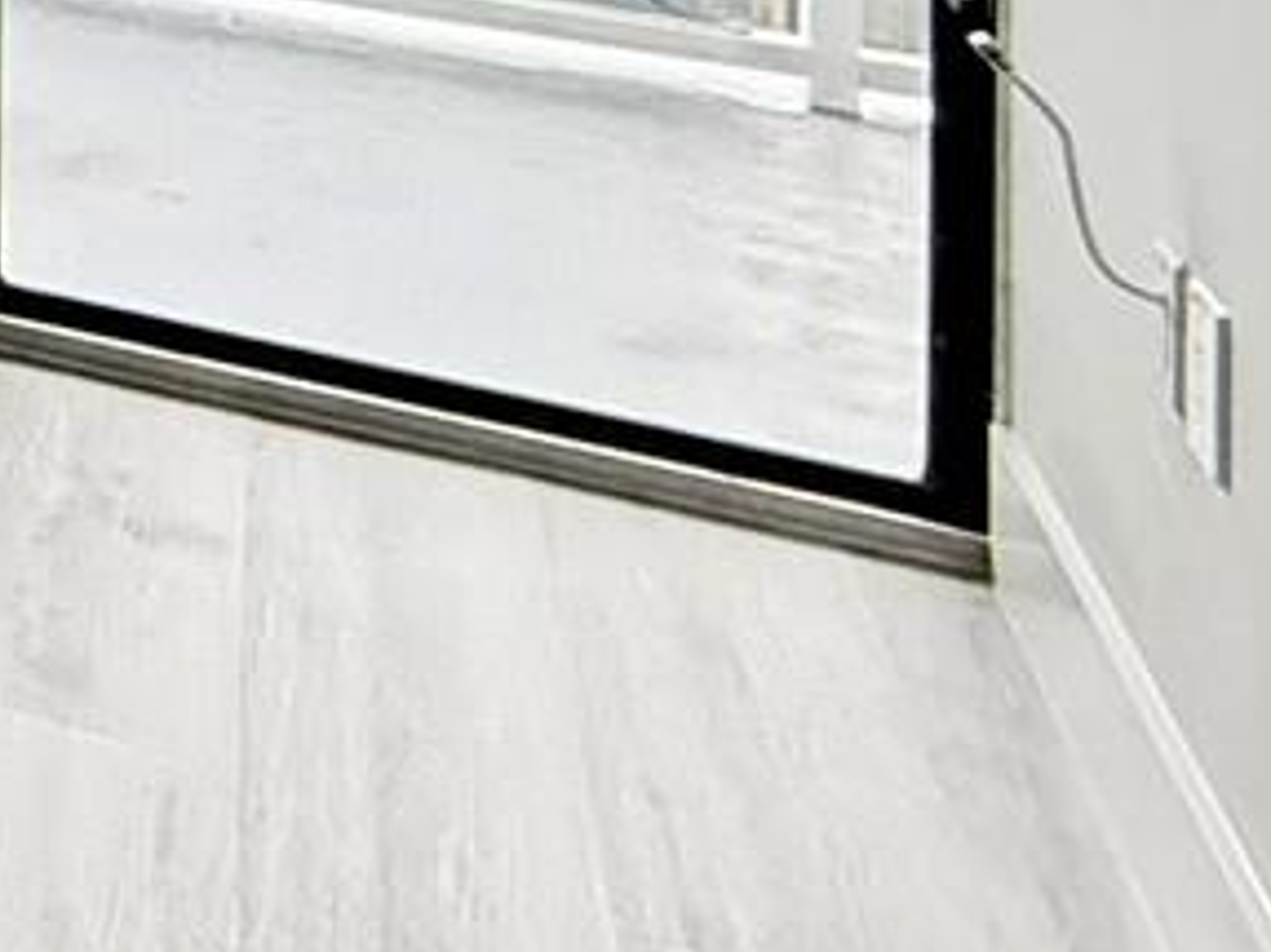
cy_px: -886
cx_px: -2006
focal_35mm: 78
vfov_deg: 15.5
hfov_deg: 13.8
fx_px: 2863
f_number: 2.2
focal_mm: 2.22
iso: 320
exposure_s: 1/99
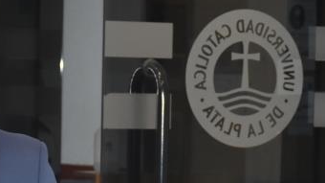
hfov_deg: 7.6
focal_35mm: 284
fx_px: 2447
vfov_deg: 4.3
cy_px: 196
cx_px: 261
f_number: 5.6
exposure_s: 1/125
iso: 1600
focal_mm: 60
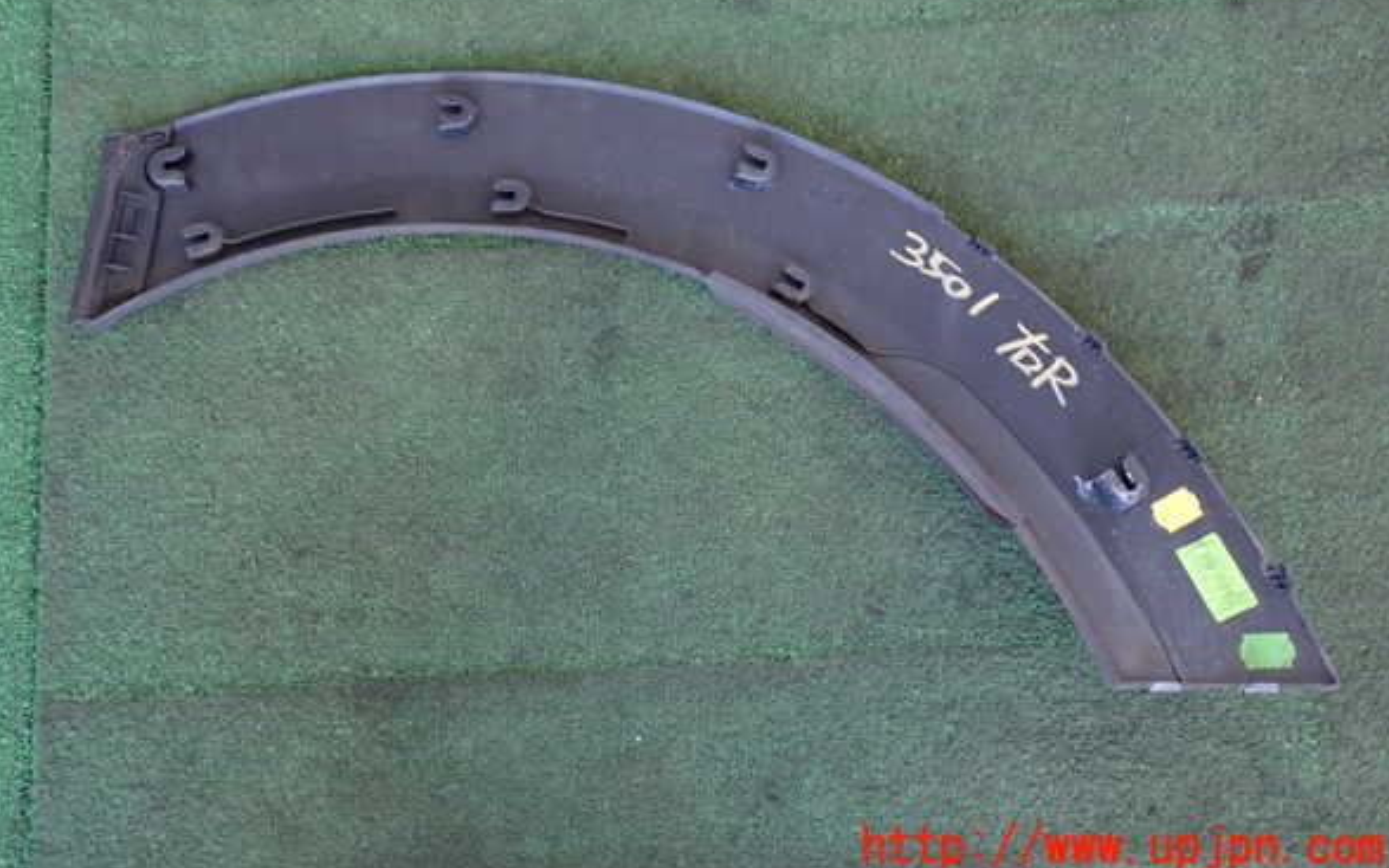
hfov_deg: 50.4
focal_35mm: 39
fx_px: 1476
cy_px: 345
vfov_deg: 32.7
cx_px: 686
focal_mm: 6.37
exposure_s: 1/40
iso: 400
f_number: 2.5
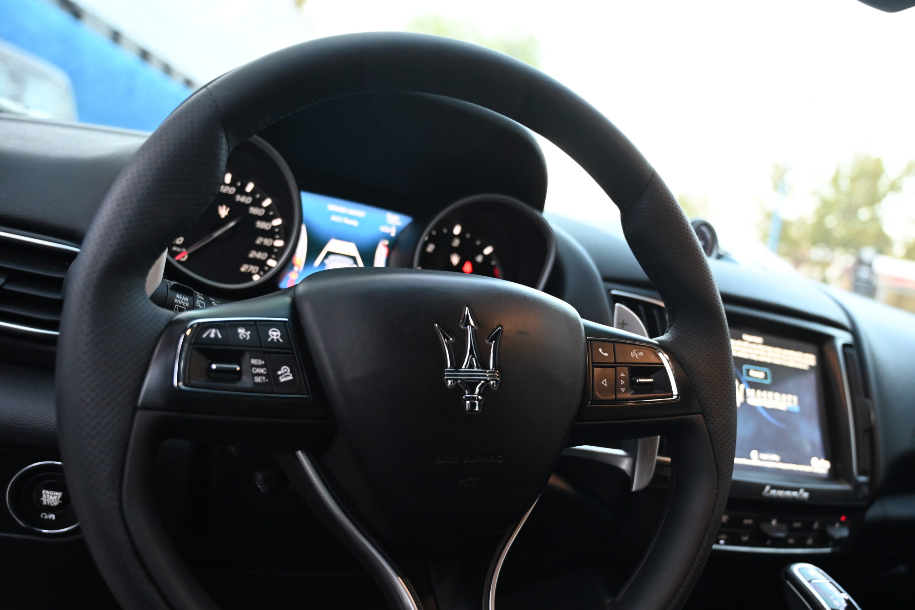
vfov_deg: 43.0
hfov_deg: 61.1
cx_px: 458
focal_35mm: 30
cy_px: 305
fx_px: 775
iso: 3200
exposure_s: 1/100
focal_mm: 30.5
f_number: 4
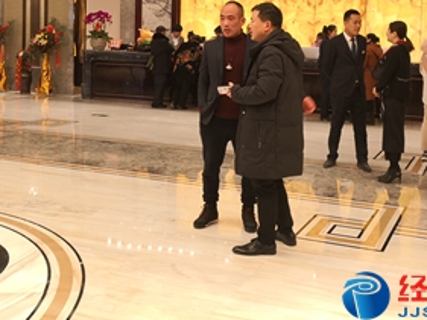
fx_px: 592
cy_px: 71
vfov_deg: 29.7
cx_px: 216
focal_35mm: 48
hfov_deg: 39.6
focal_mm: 3.95
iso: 100
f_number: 1.6
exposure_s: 1/50
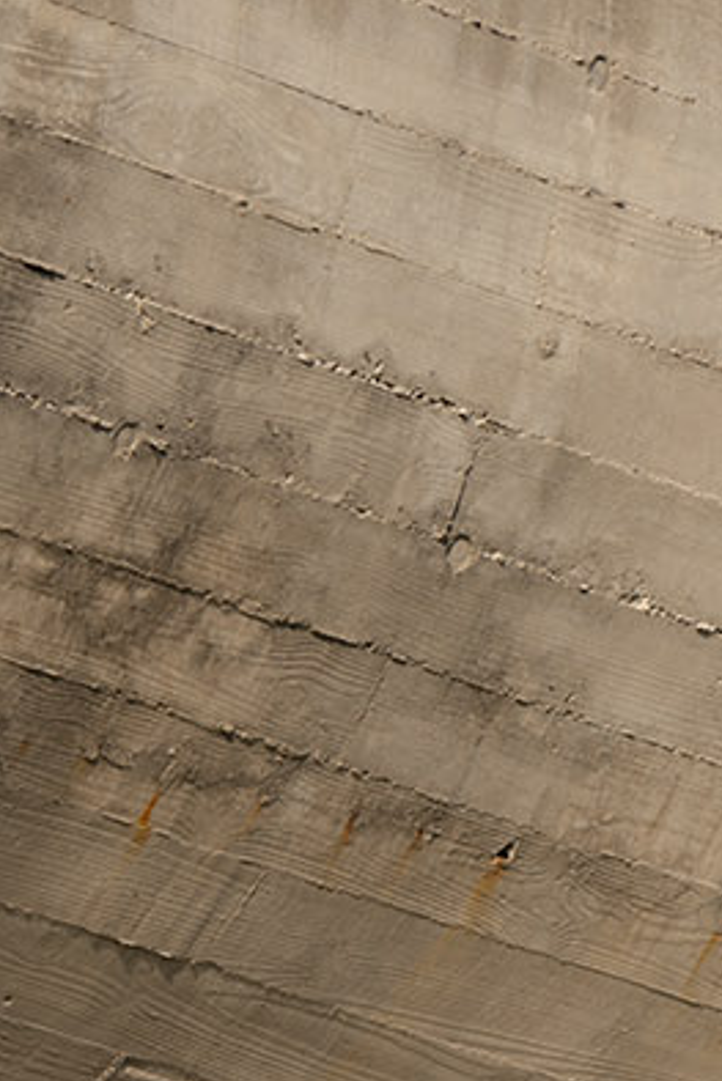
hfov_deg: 2.5
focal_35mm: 548
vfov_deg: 3.8
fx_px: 16470
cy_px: 985
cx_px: 678
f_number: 4
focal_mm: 150
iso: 100
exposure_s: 1/1000
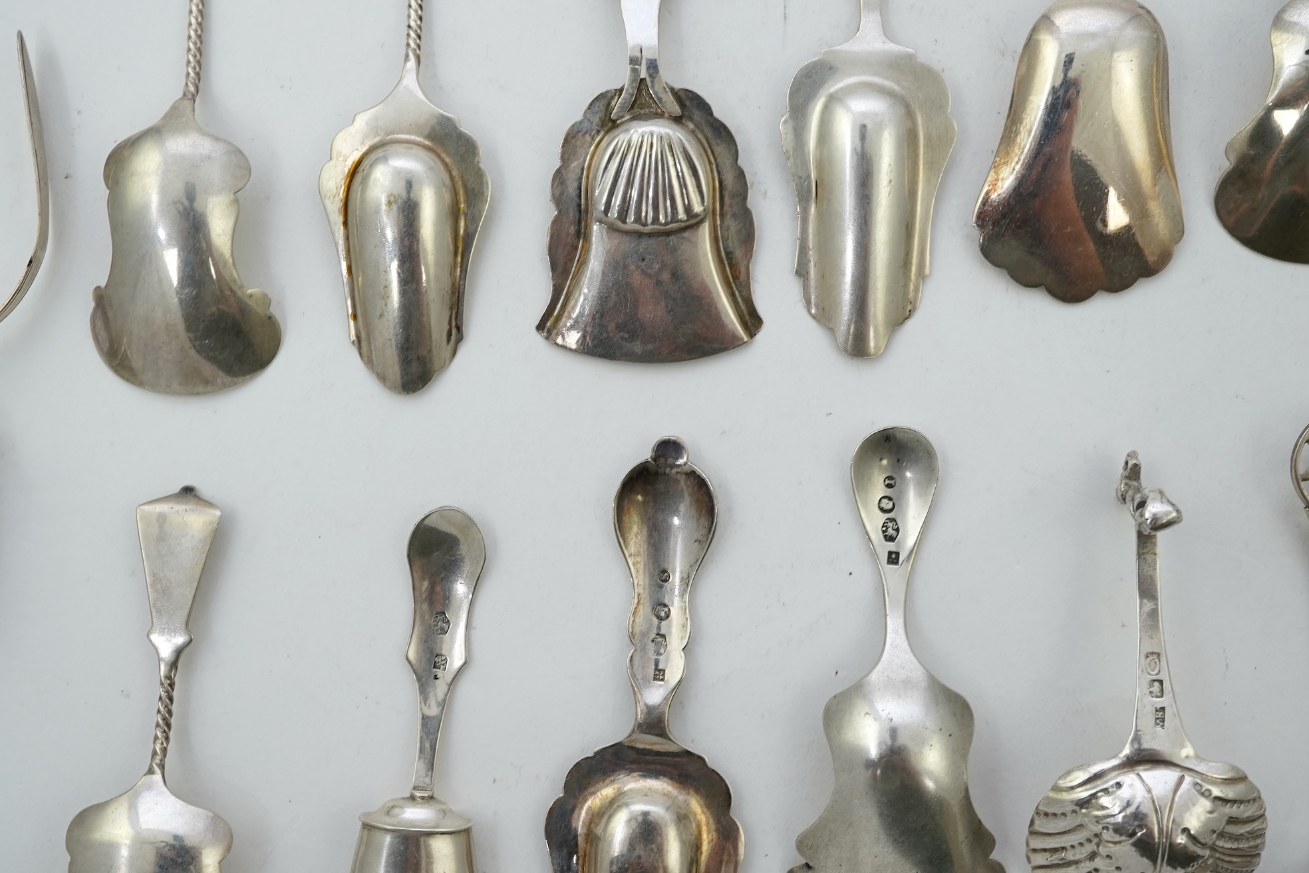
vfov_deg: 29.9
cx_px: 654
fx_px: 1636
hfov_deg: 43.6
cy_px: 436
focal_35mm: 45
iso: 250
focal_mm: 30
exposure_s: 1/50
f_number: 13
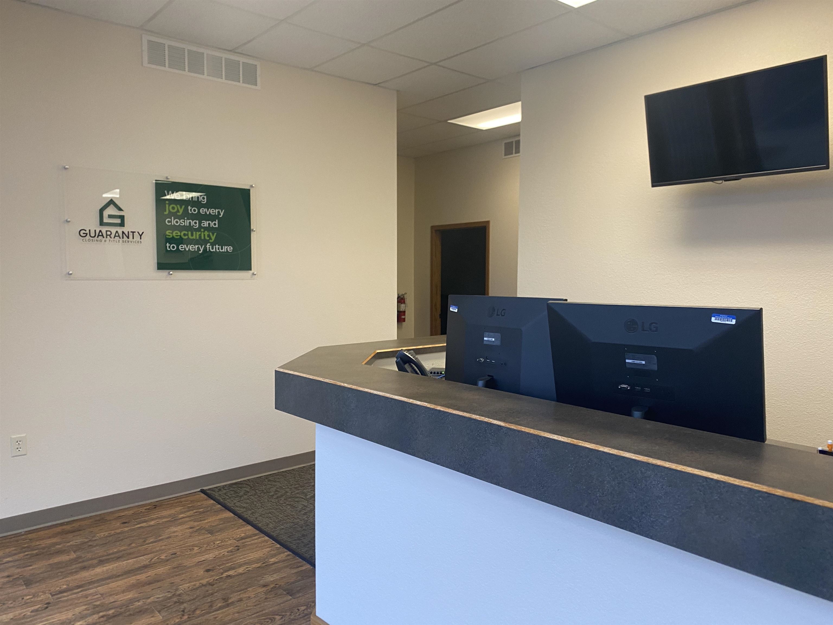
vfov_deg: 53.1
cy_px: 312
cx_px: 416
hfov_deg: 67.3
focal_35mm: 26
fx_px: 626
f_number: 1.8
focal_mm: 4.25
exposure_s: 1/60
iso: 125
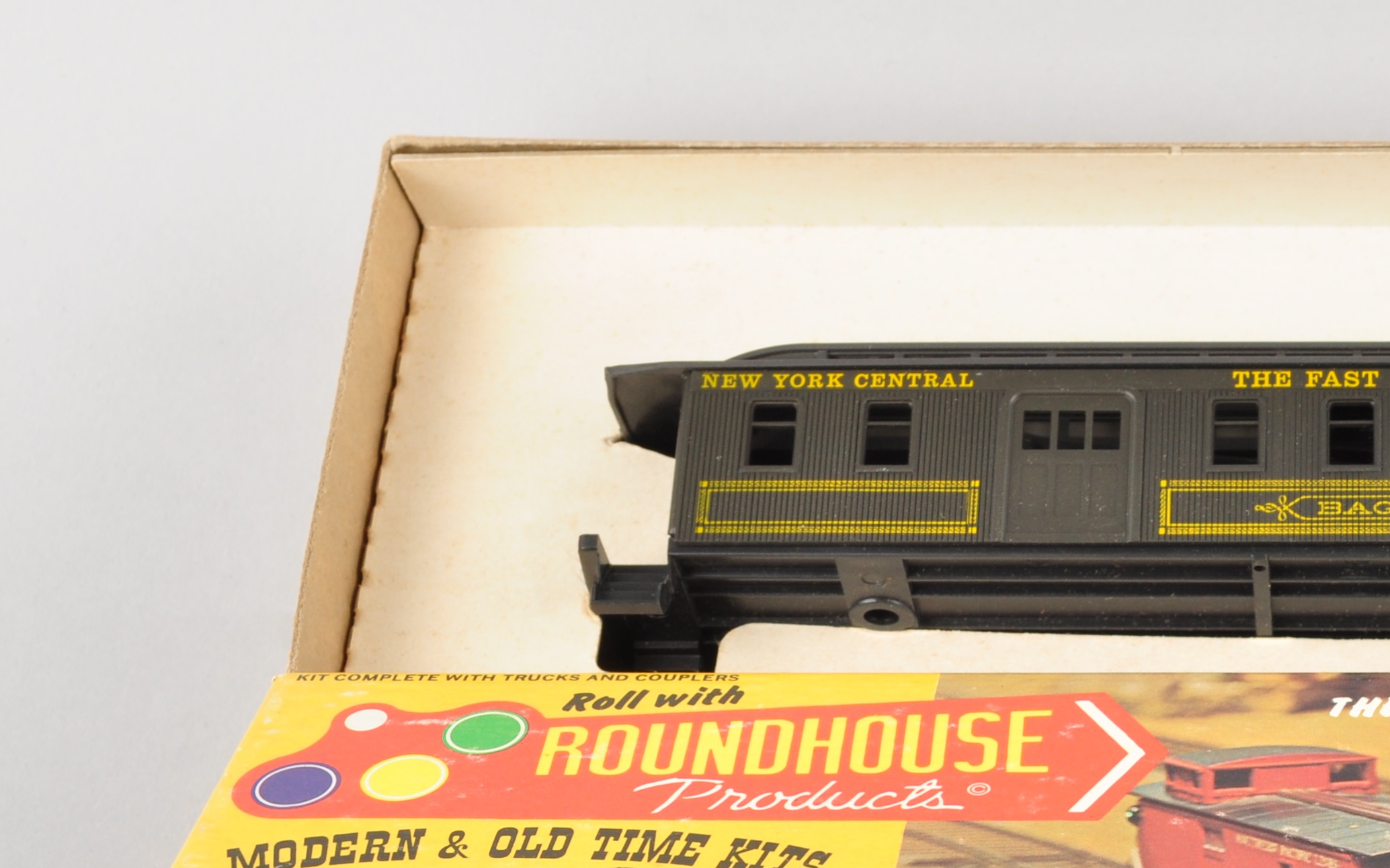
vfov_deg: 13.8
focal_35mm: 95
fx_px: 3598
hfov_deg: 21.1
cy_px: 496
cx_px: 1380
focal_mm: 30
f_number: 10
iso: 160
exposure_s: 1/100
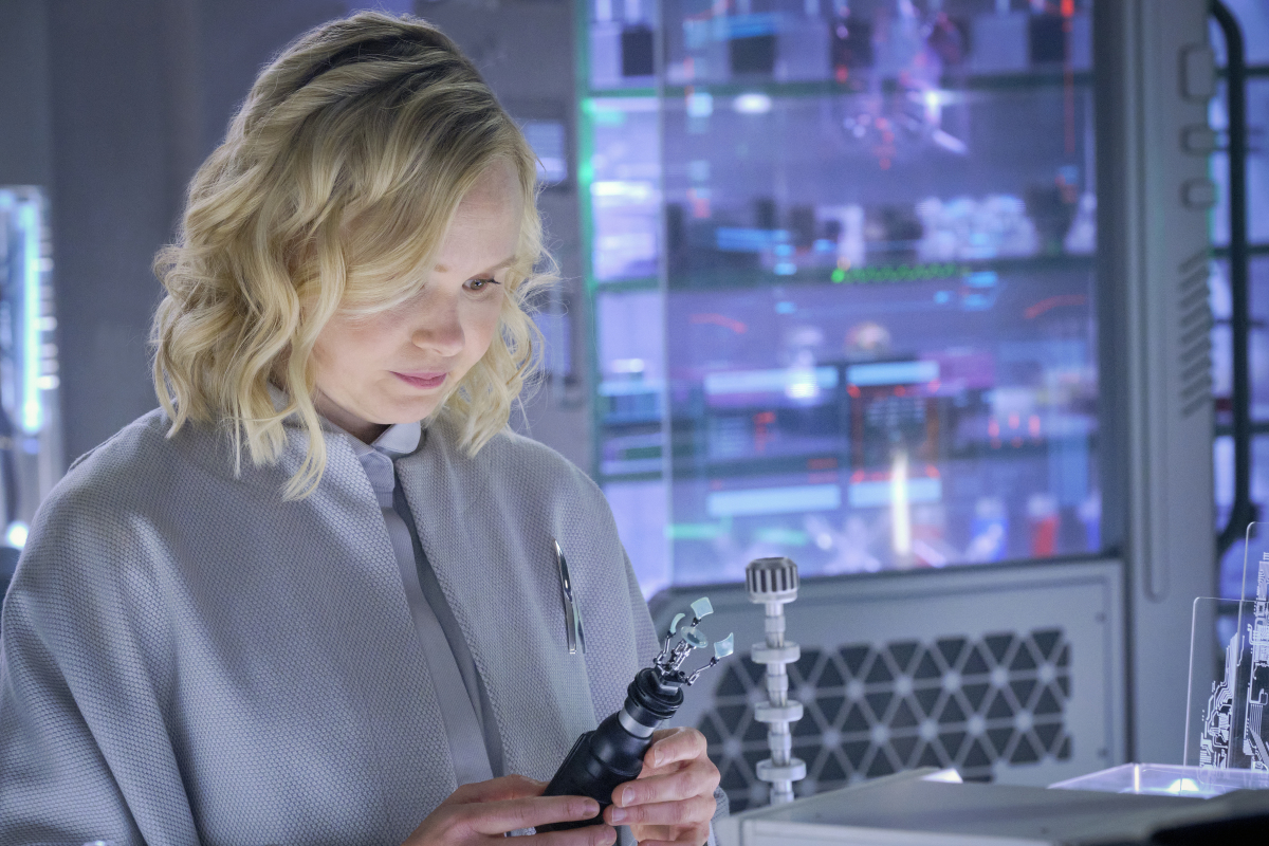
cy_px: 423
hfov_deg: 15.6
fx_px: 4617
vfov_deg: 10.5
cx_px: 634
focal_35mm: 131
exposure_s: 1/125
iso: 5000
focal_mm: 87.1
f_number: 6.4
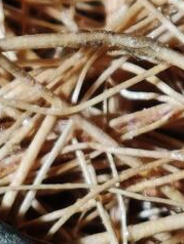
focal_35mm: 740
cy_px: 598
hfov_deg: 2.0
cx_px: -370
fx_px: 5235
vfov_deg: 2.7
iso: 125
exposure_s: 1/100
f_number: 2
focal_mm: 9
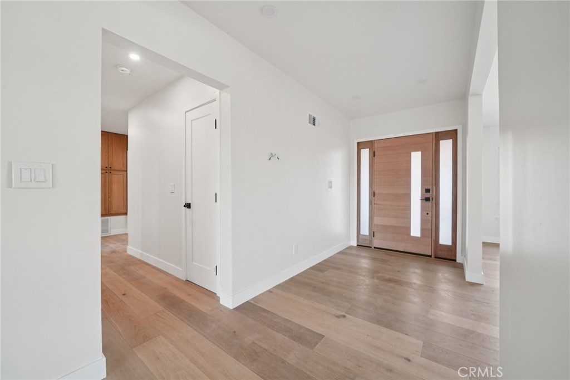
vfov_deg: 85.4
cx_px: 285
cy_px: 190
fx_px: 206
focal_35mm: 13
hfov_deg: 108.3
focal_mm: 13
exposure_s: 1/25
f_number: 8
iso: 400
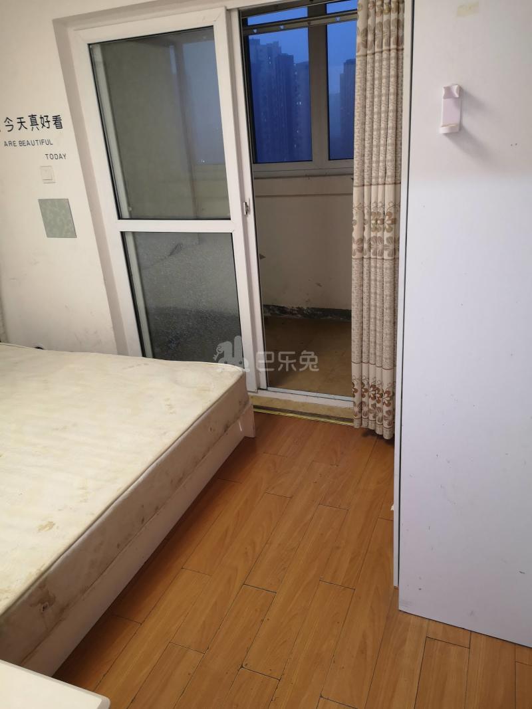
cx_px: 266
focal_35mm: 27
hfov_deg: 51.3
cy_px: 354
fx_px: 553
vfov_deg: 65.3
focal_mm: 3.95
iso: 320
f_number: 1.8
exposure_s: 1/36
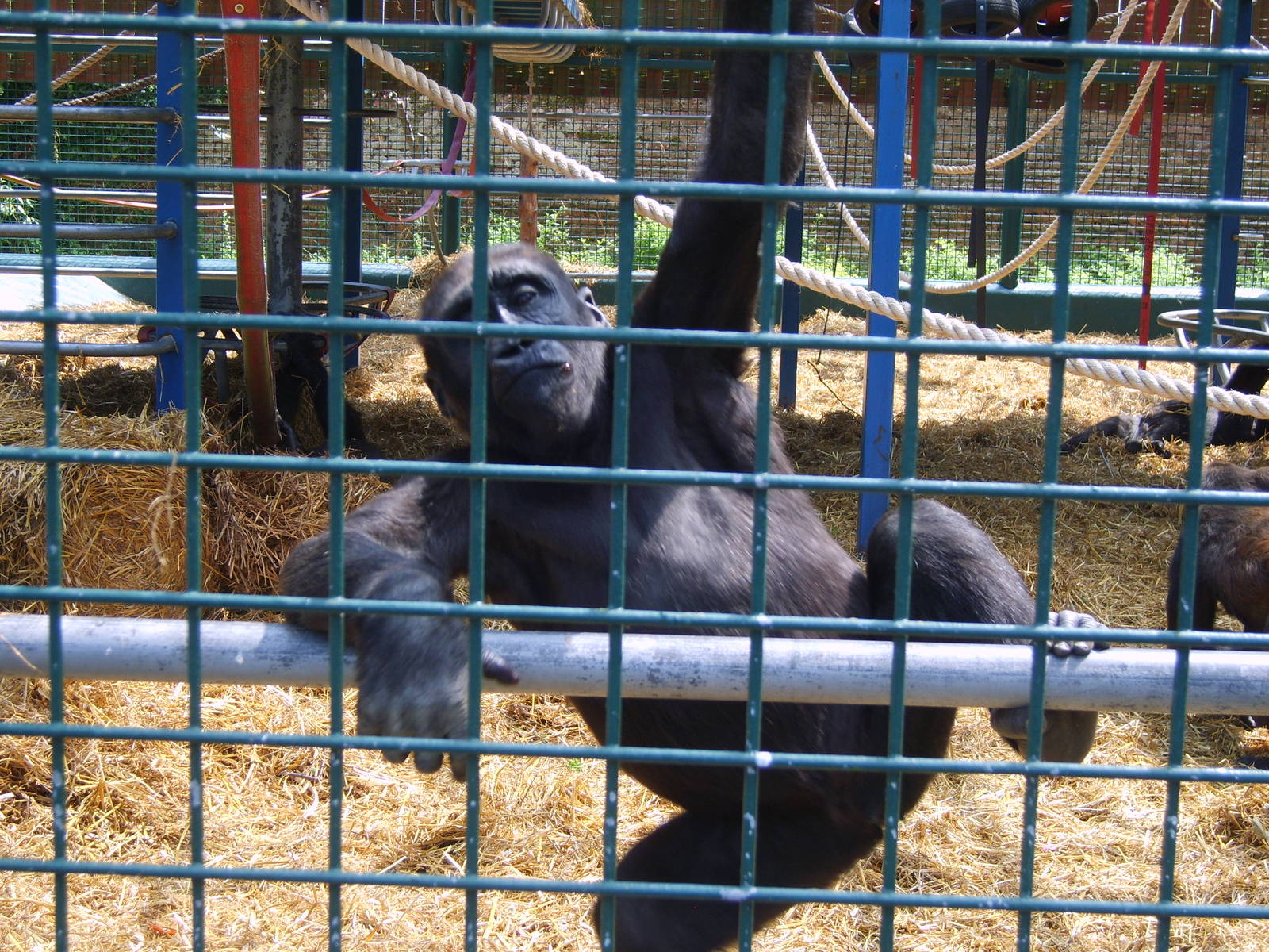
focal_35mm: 62
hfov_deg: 31.2
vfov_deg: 23.7
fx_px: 2273
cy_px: 476
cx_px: 634
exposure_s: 1/125
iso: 50
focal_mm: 13
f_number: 3.8
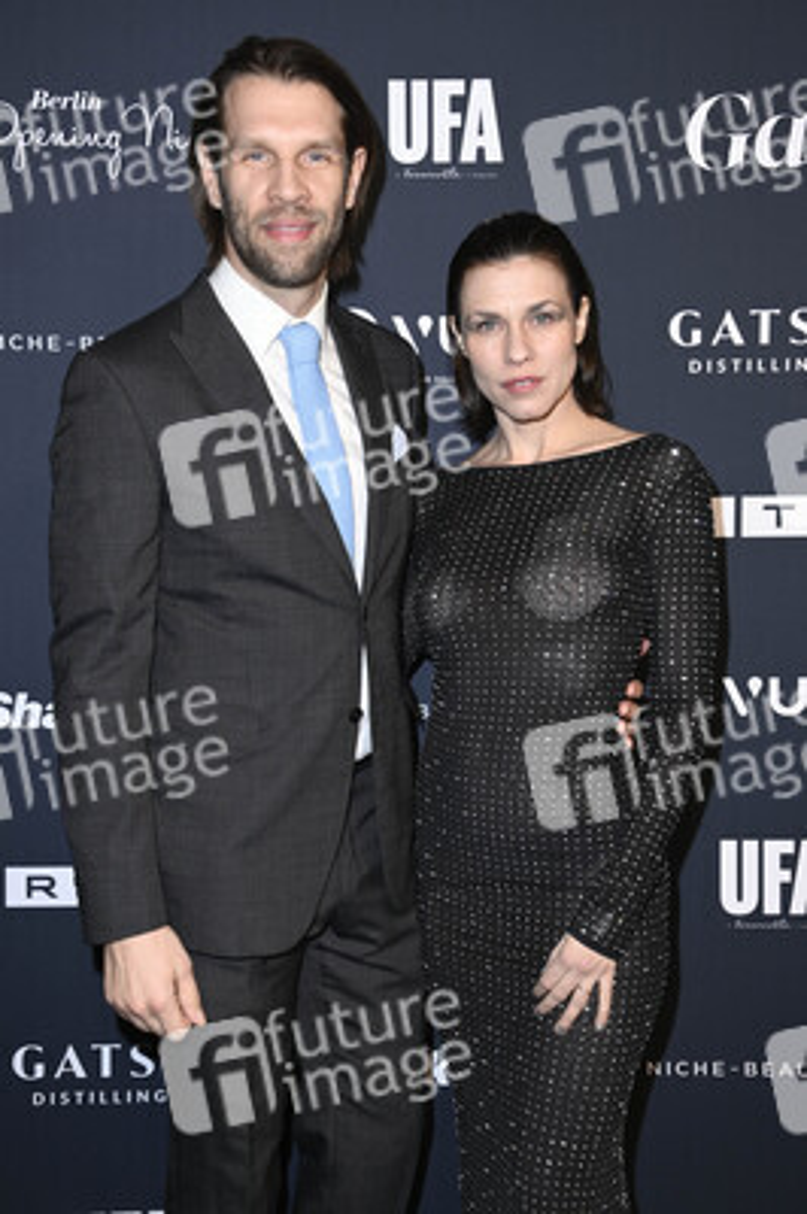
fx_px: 1684
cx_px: 404
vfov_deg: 39.6
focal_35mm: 50
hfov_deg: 26.9
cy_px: 607
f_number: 5.6
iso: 640
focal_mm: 50
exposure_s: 1/250
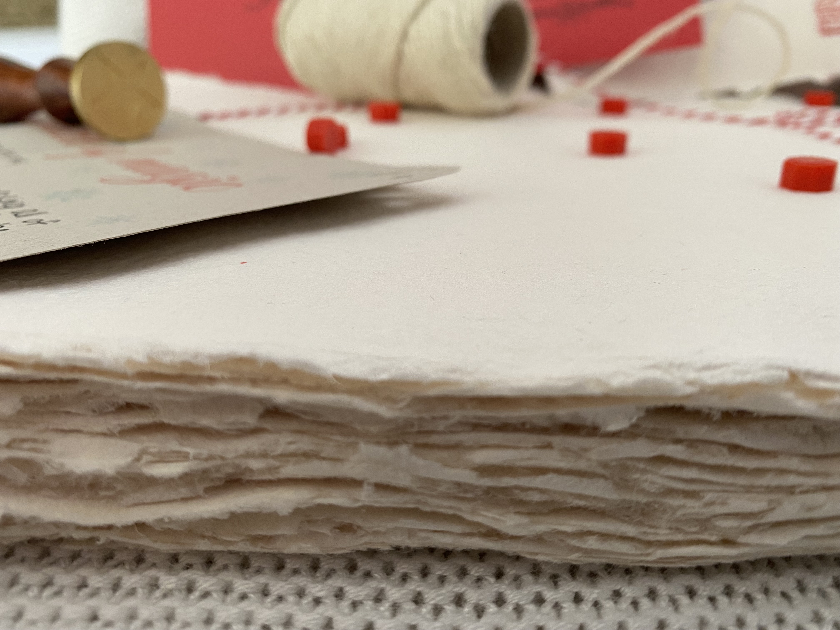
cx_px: 420
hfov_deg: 67.3
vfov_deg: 53.1
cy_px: 315
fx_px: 631
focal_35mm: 26
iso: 160
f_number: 1.8
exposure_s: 1/60
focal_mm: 4.25
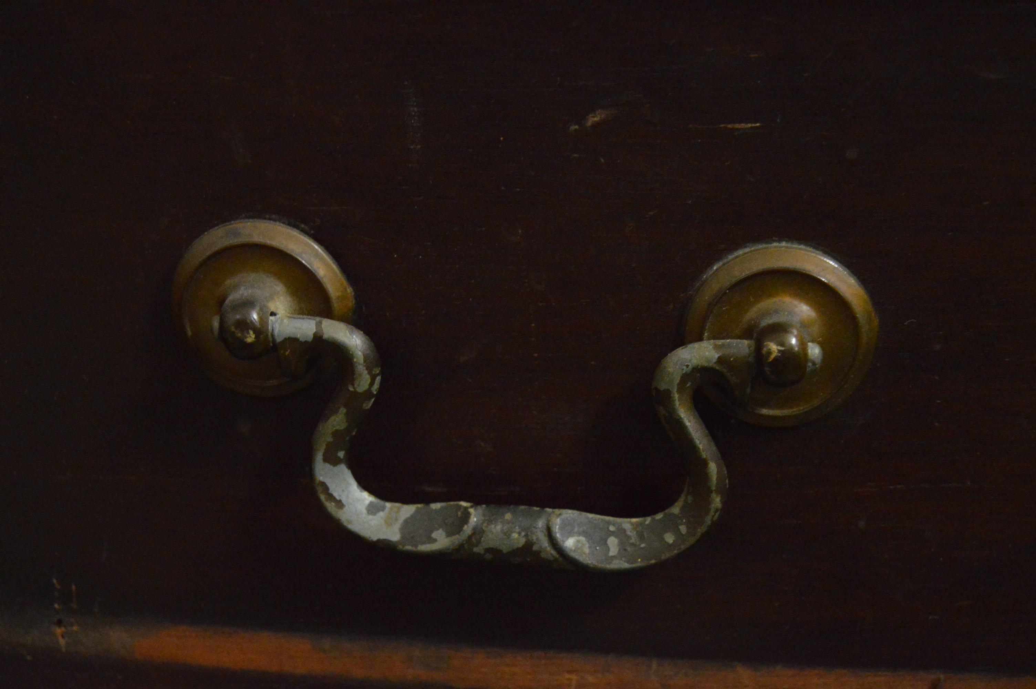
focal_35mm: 82
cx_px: 518
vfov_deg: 16.5
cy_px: 344
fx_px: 2372
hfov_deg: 24.6
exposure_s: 1/30
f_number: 5.6
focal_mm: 55
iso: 6400
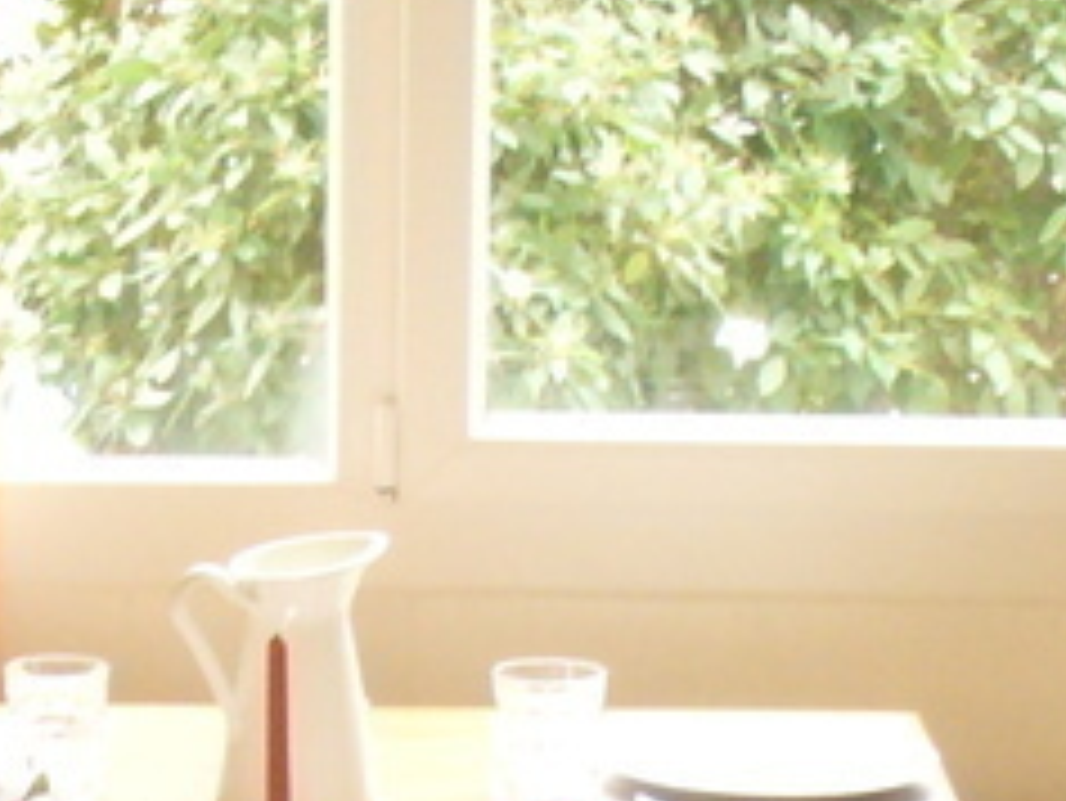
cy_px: 1084
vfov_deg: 9.1
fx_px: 4930
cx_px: 40
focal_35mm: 160
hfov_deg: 12.2
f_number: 2.8
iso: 200
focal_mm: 6.1
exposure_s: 1/8
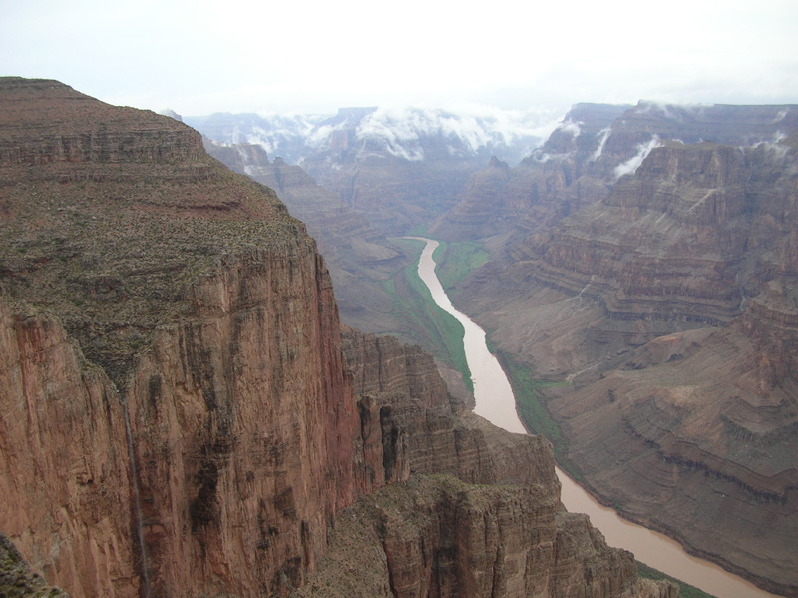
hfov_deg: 52.7
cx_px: 399
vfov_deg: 40.7
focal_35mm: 35
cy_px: 299
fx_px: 806
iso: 50
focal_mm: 5.8
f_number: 2.8
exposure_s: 1/198
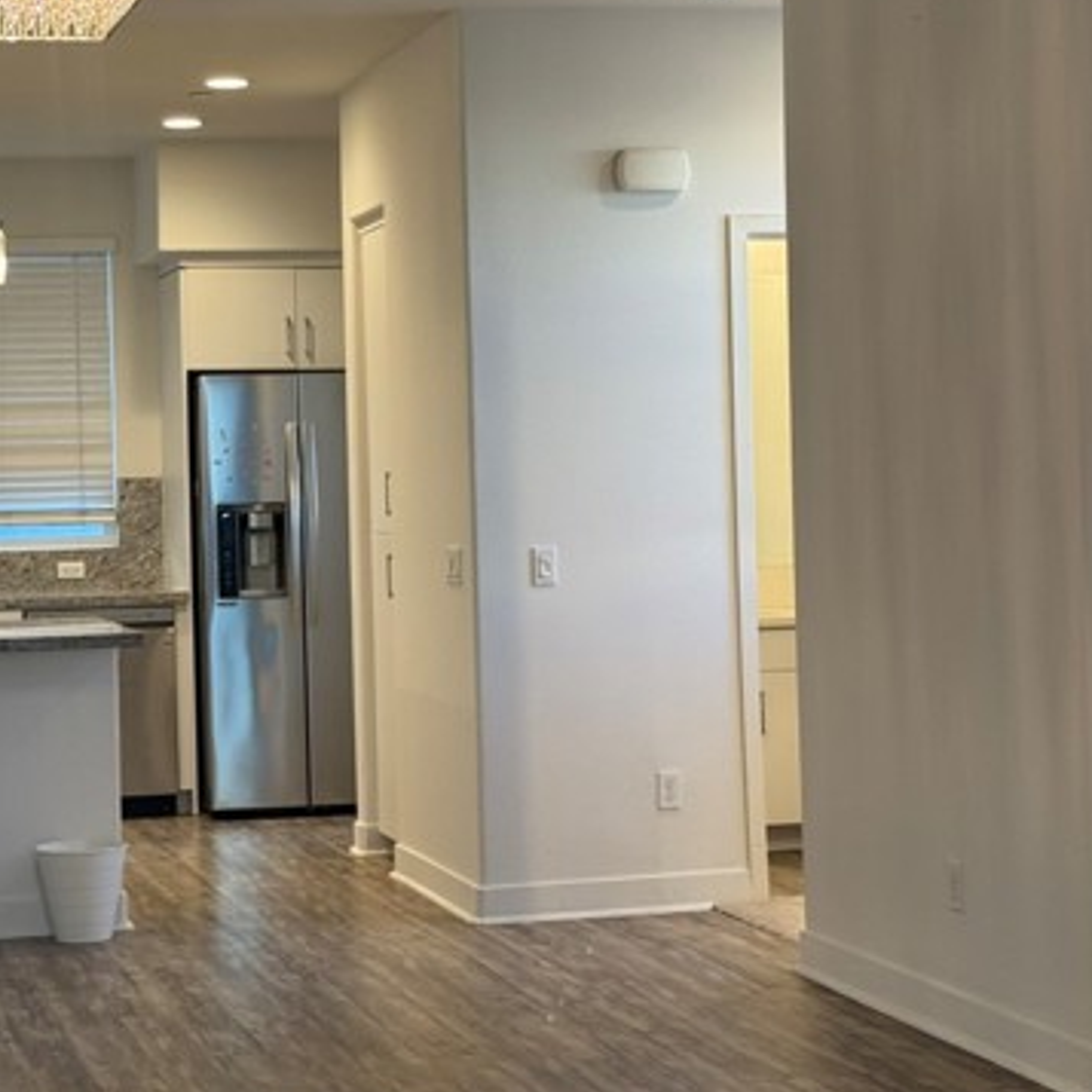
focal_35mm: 76
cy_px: 444
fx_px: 2712
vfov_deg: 22.7
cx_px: 330
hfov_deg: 22.6
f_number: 1.78
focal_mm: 6.76
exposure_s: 1/120
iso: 80
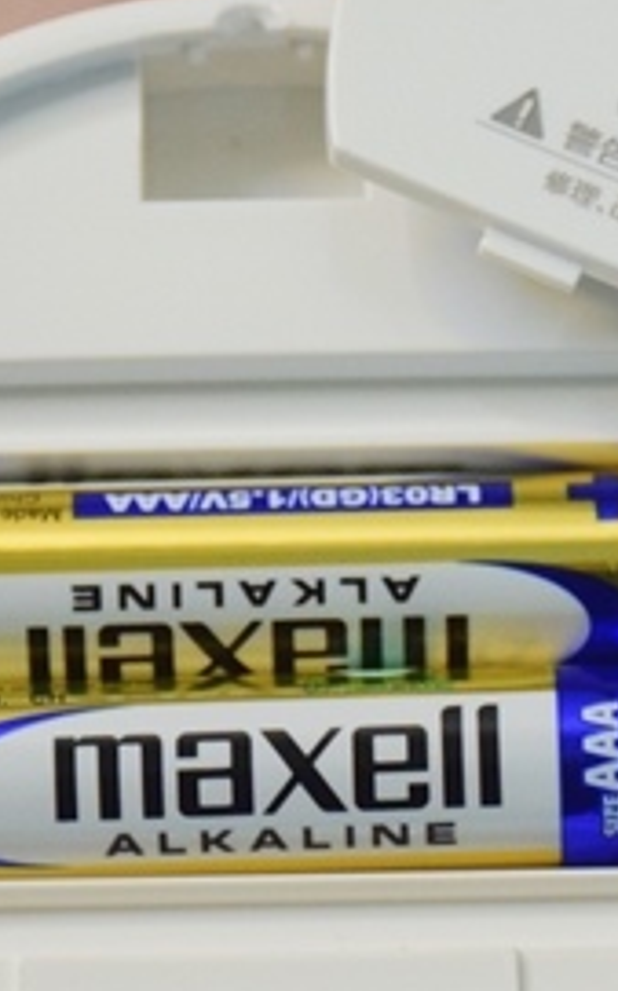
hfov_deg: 3.9
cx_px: 344
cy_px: 543
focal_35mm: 339
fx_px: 9150
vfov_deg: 6.2
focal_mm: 60
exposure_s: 1/320
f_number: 5
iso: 1600
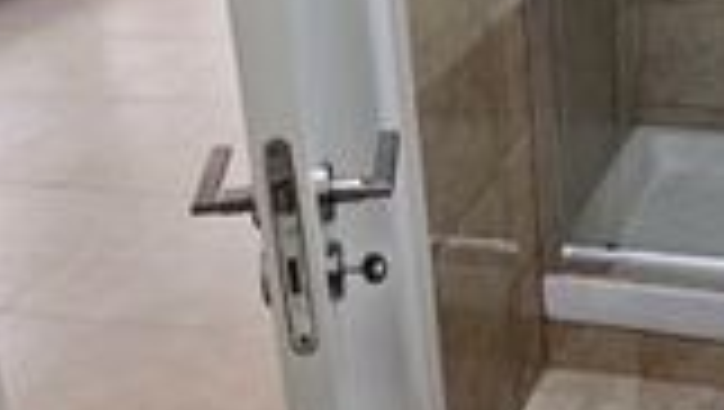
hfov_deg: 32.9
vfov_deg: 19.3
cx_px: 573
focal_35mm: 62
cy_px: 72
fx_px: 1192
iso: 160
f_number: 2.2
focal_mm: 2.2
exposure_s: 1/50
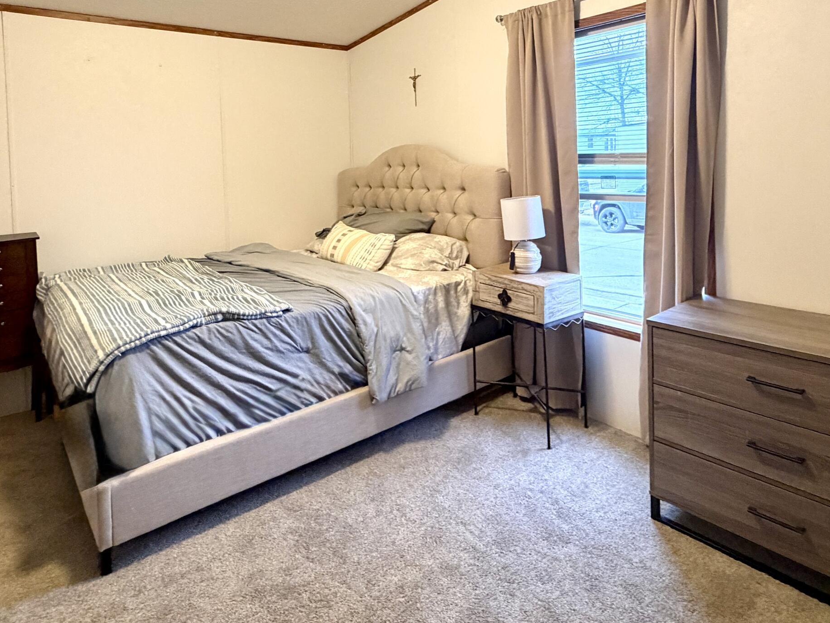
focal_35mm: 23
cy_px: 177
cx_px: 390
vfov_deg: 56.7
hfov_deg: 73.8
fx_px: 552
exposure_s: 1/60
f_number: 2.2
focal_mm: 2.22
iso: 400
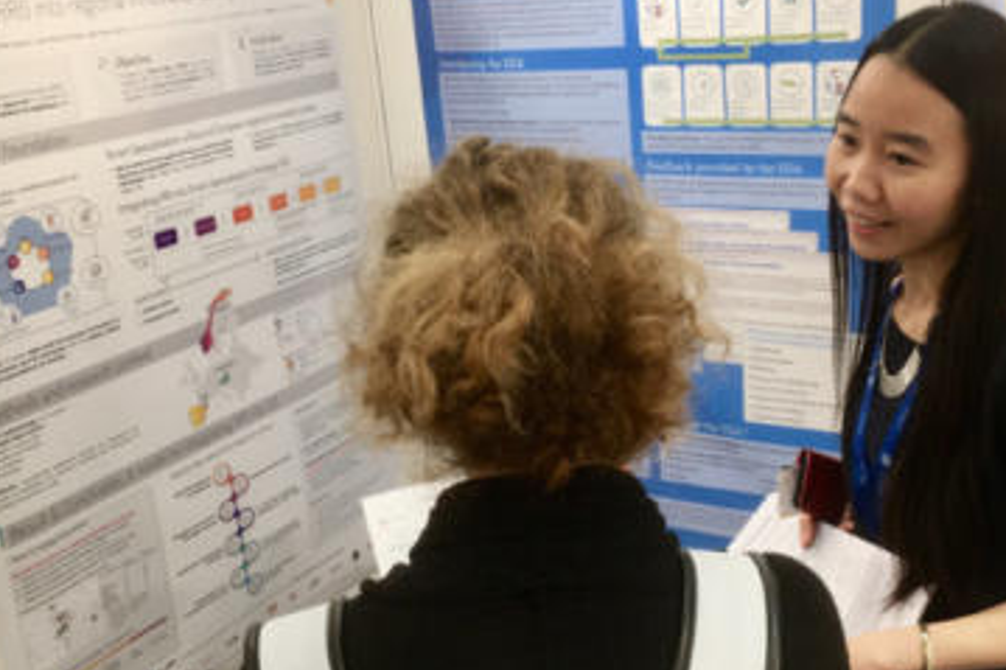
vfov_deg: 31.9
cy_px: 310
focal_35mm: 42
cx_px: 552
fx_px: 1173
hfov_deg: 46.4
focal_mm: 4.2
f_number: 2.2
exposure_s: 1/50
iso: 32
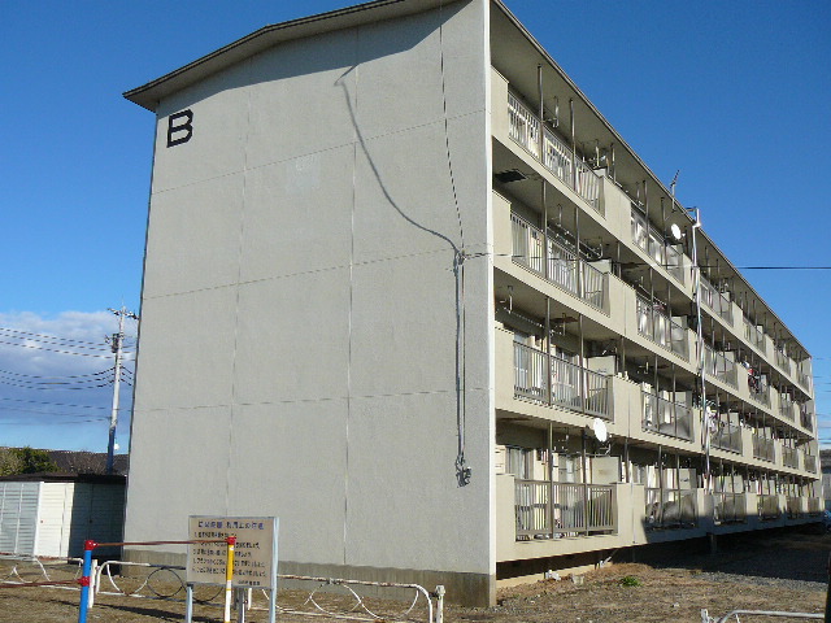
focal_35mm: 35
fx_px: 840
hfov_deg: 52.6
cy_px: 312
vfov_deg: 40.7
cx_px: 416
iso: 80
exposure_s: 1/800
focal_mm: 5.2
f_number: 5
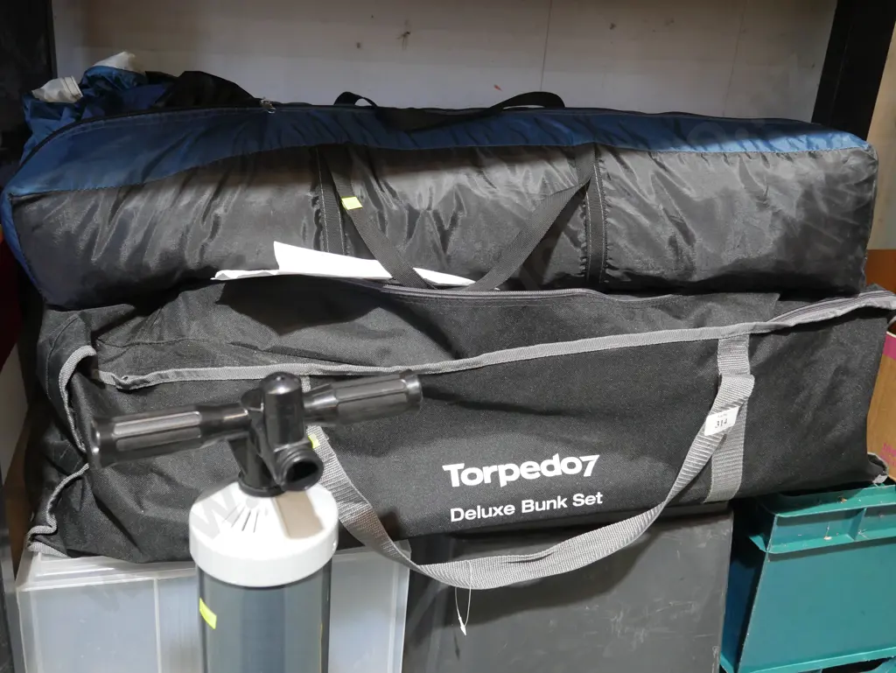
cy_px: 336
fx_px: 932
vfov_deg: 39.7
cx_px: 448
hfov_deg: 51.3
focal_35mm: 36
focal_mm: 18
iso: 1600
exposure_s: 1/60
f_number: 4
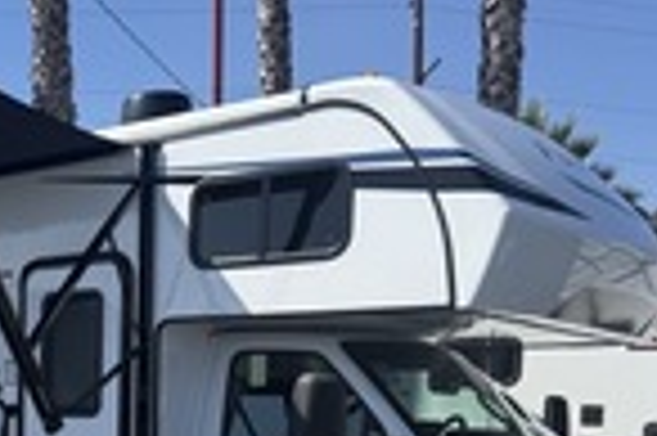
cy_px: 443
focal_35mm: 60
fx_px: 1094
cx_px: 54
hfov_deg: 31.7
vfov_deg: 21.7
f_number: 1.78
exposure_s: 1/5319
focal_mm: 6.76
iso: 80
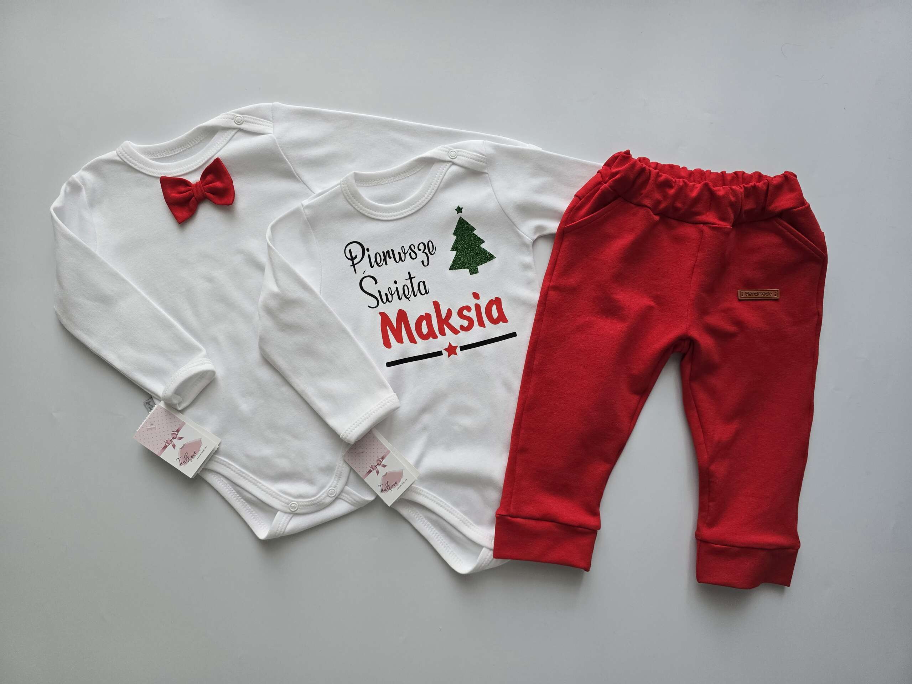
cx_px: 456
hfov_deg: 73.9
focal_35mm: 23
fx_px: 606
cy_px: 342
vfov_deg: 58.9
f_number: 1.7
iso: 320
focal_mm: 6.3
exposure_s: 1/120
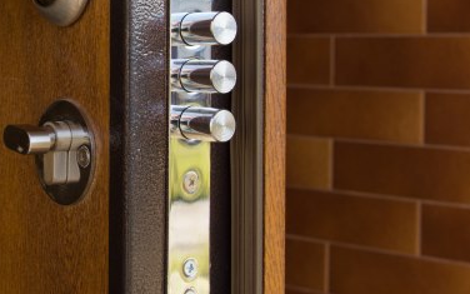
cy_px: 47
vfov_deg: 16.6
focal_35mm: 78
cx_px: 59
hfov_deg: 25.7
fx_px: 999
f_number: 5.6
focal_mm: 24
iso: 100
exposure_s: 1/60
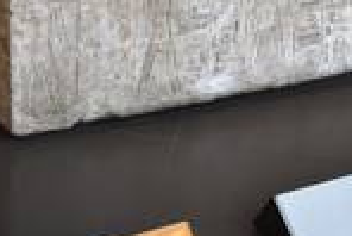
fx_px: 1047
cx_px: 200
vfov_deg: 12.1
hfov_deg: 19.1
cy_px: -133
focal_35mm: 107
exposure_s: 1/80
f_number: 4.5
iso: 400
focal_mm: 22
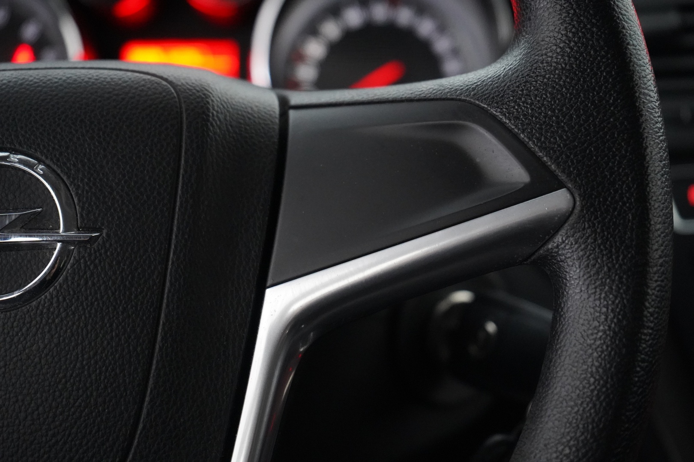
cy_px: 231
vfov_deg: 21.6
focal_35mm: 63
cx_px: 347
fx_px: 1214
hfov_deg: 31.9
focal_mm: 63
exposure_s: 1/80
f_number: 5.6
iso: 12800
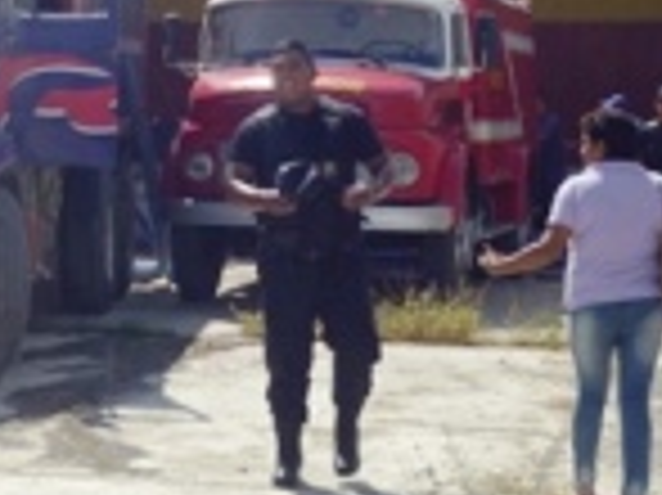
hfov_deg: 15.6
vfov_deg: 11.7
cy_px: -4
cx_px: 99
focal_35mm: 125
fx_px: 2389
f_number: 11
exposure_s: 1/80
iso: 100
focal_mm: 7.3
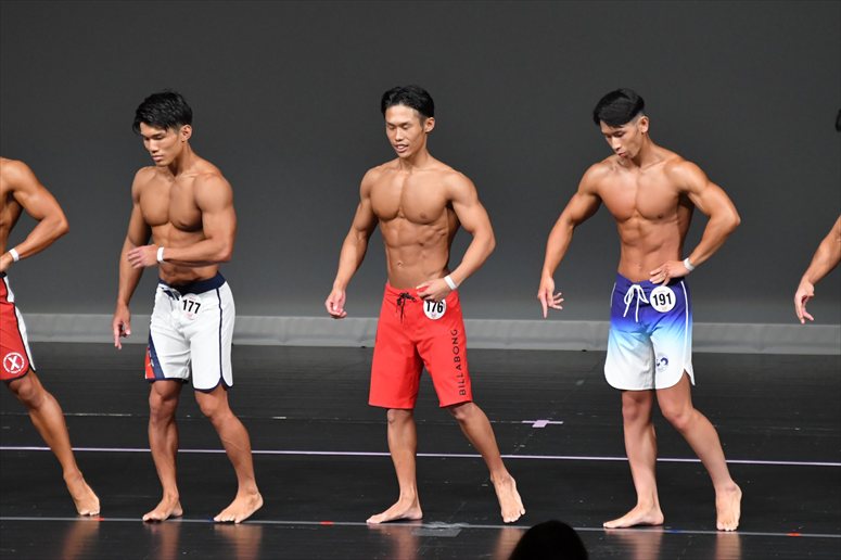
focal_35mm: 315
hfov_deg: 6.5
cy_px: 280
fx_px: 7355
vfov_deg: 4.4
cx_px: 420
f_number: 5.6
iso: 4000
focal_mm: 210
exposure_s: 1/400
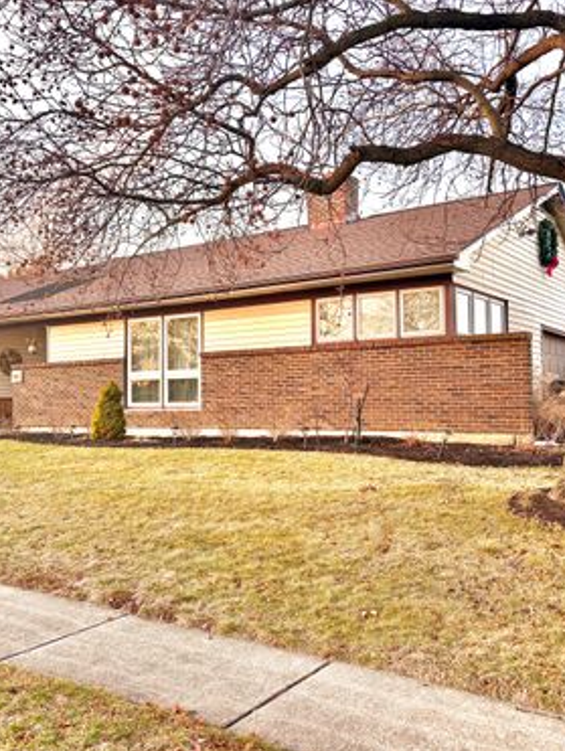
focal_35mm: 35
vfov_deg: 52.6
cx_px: 257
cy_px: 378
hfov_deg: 40.7
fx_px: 760
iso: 50
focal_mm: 5.96
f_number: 1.6
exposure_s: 1/249
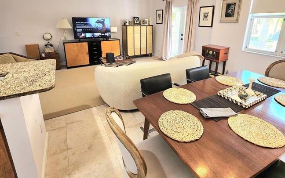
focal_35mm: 17
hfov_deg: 94.3
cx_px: 147
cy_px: 60
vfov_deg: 66.2
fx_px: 132
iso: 200
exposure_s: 1/60.2
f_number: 2.2
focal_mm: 2.2
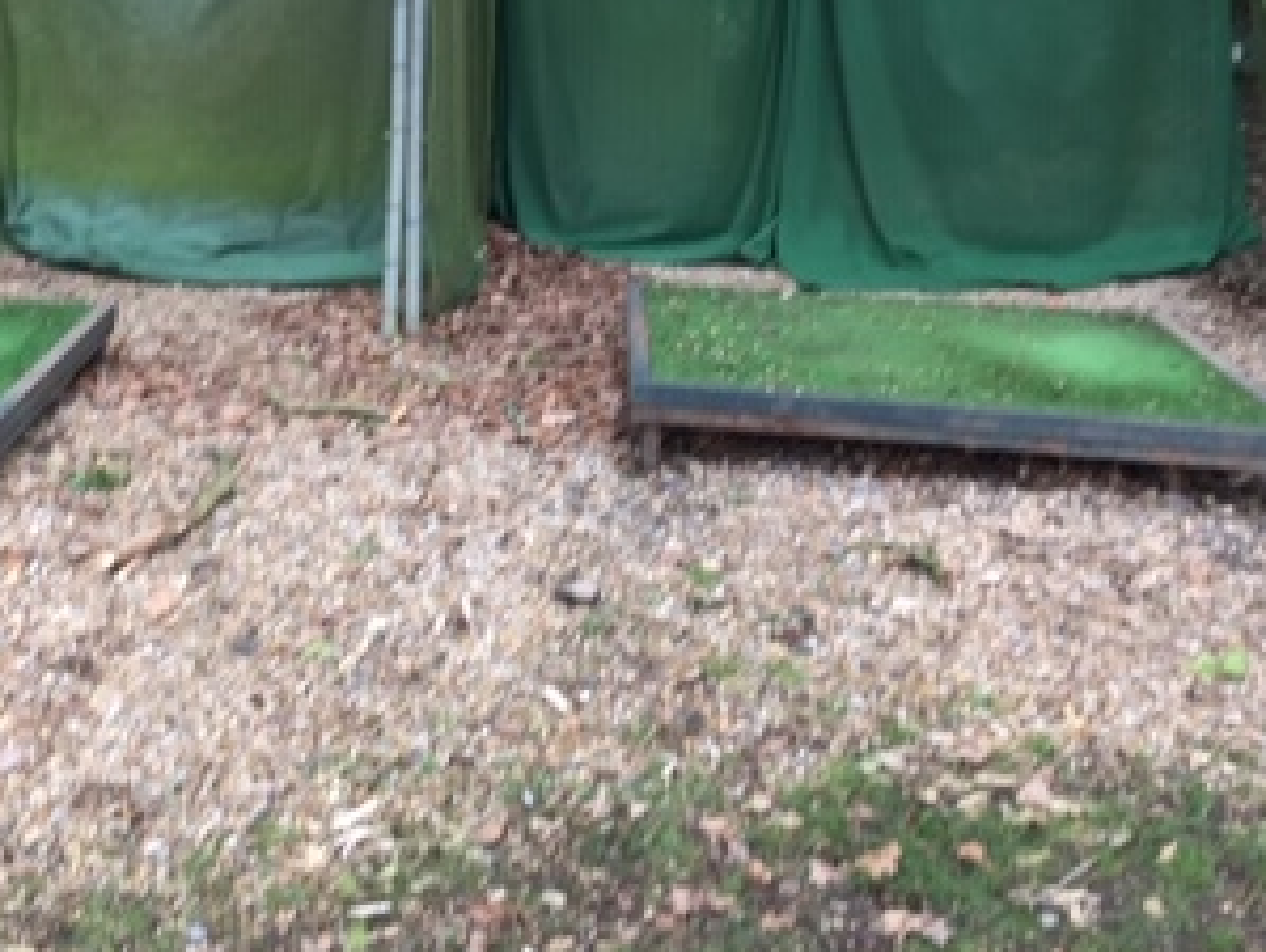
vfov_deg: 23.2
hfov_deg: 30.8
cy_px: 131
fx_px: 2270
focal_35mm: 62
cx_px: 390
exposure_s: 1/100
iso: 32
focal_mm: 4.15
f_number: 2.2
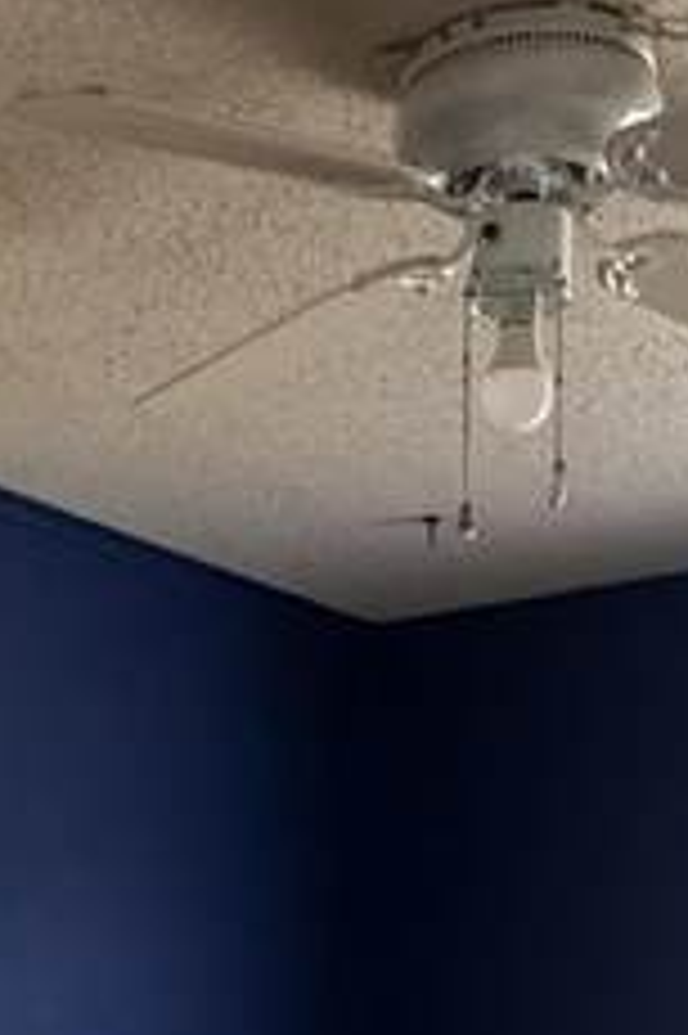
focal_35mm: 81
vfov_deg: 21.7
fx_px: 2325
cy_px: 1462
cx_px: 99
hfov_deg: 16.7
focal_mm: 2.22
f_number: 2.2
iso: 800
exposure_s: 1/60
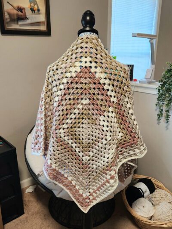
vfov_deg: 73.9
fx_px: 152
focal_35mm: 23
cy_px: 114
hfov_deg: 59.0
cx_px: 86
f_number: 1.8
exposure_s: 1/120
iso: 400
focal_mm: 5.4
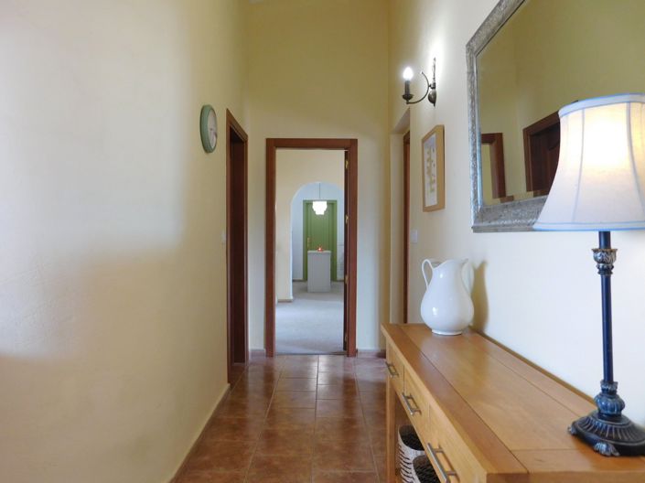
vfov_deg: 58.8
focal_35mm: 23
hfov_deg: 74.0
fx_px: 428
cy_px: 242
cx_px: 322
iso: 160
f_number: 3
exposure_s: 1/30
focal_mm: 4
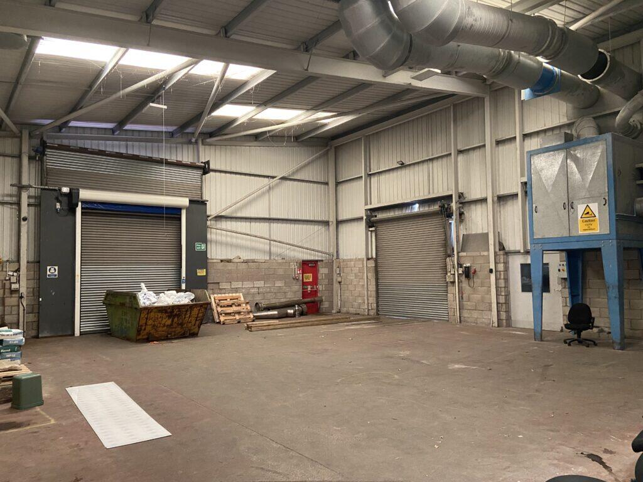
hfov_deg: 67.3
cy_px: 241
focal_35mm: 26
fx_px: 483
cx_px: 322
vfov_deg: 53.1
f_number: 1.8
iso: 500
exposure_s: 1/40
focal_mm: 4.25
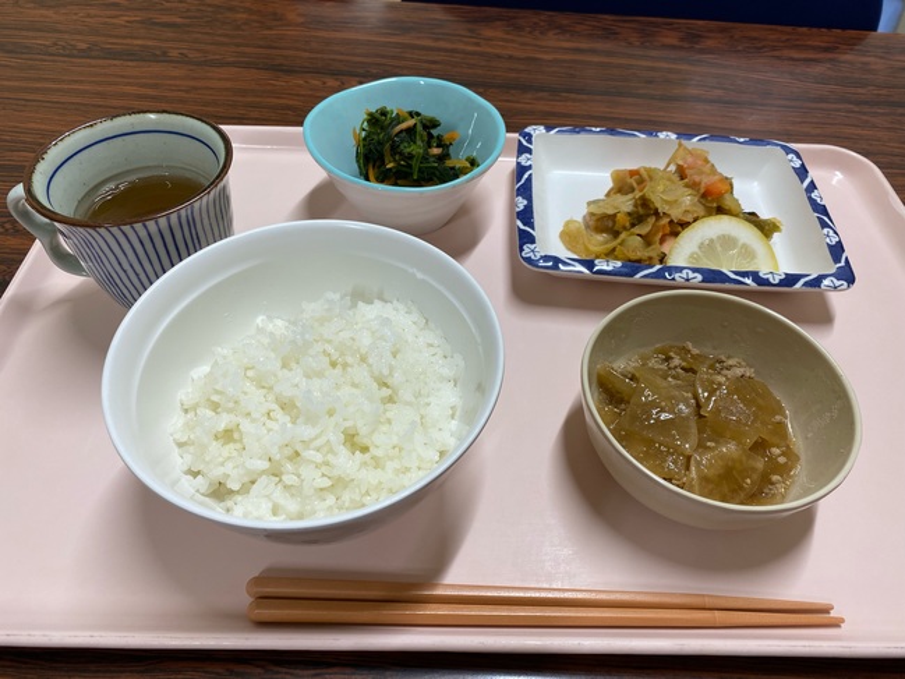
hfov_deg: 67.3
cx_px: 452
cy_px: 340
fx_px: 680
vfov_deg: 53.1
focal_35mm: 26
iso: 64
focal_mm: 4.25
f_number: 1.8
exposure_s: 1/60
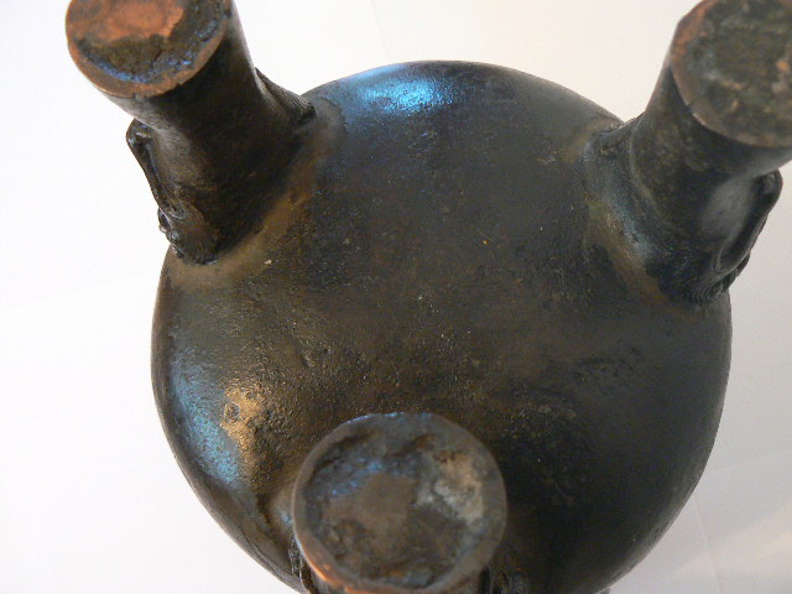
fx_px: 824
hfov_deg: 51.4
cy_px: 297
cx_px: 396
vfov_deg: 39.7
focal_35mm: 36
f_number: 2.8
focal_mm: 6
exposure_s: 1/6
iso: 200
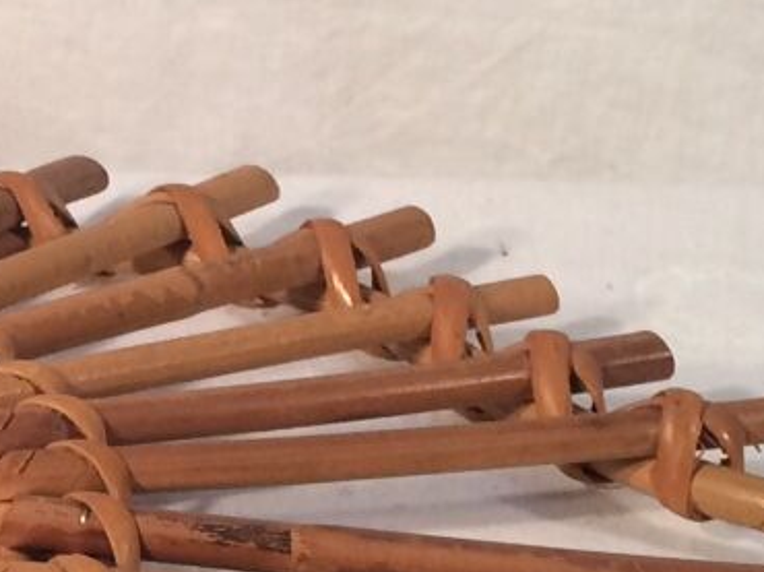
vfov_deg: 11.4
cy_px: 586
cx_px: -312
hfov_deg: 14.6
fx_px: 2823
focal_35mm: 128
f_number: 2.2
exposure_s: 1/33
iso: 50
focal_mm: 4.15
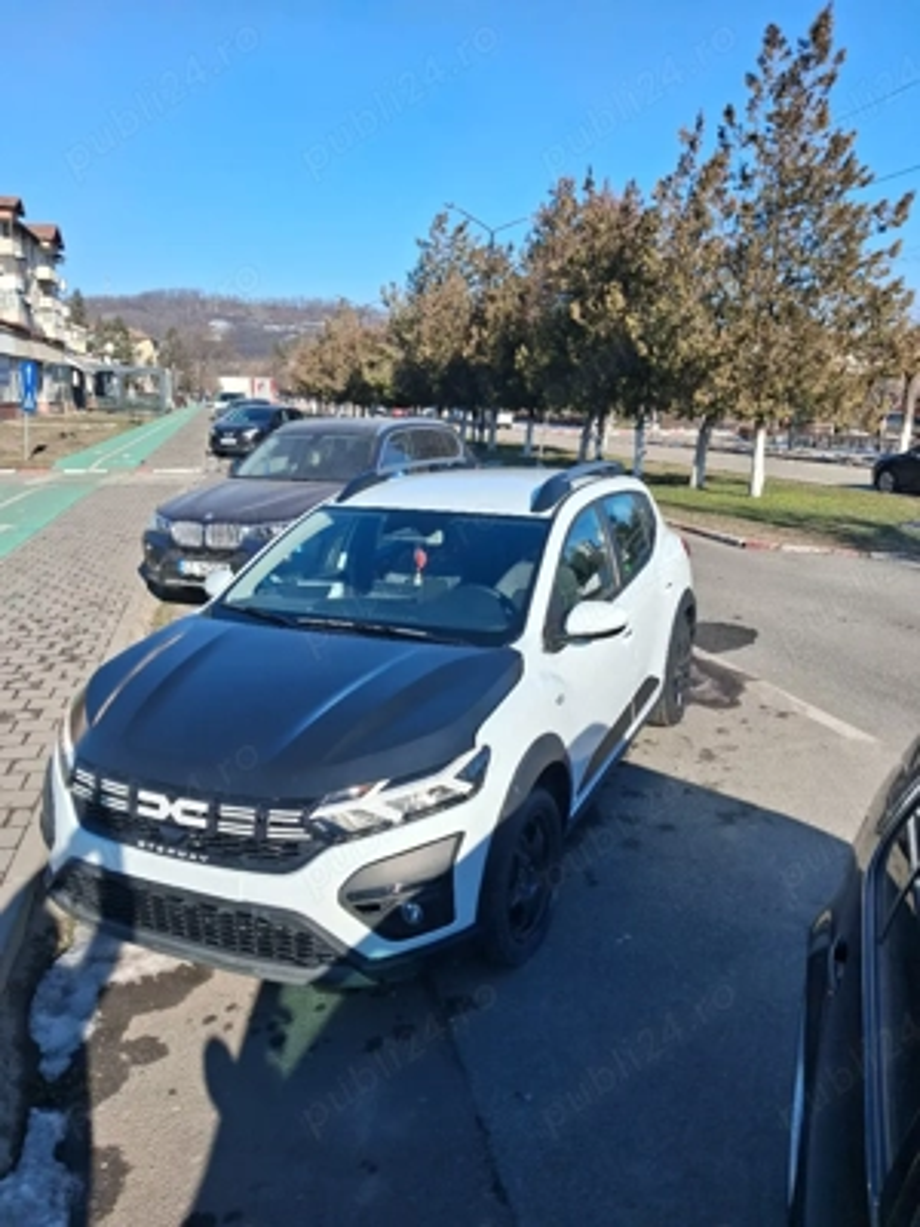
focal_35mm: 27
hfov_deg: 51.4
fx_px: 957
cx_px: 460
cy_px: 614
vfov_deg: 65.3
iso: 25
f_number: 1.8
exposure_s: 1/769
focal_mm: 4
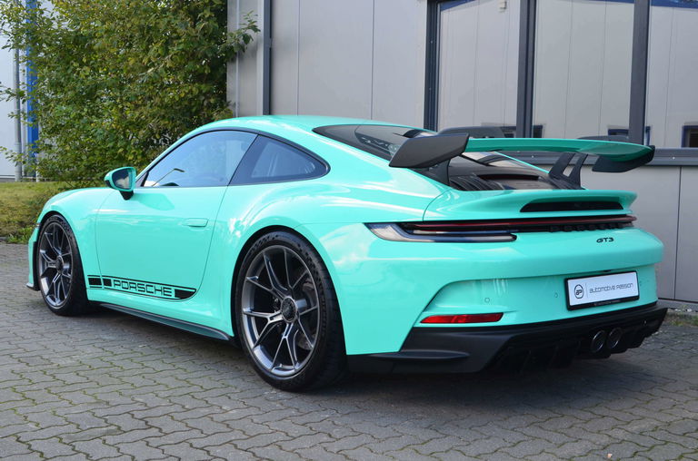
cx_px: 349
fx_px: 870
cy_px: 230
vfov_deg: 29.7
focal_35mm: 45
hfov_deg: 43.7
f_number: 10
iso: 400
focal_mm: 30
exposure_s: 1/50
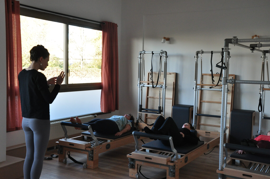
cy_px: 90
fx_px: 337
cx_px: 135
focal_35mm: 45
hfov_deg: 43.7
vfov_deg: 29.8
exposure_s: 1/40
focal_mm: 30
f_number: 7.1
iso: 800
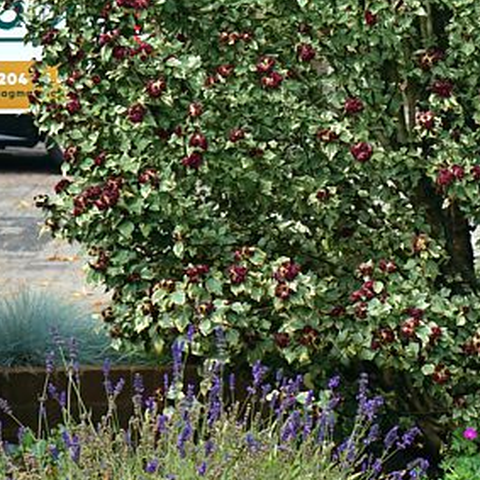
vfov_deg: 11.0
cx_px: 539
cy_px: 10
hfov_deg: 10.9
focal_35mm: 158
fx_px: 2479
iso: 64
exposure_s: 1/125
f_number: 5
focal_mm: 42
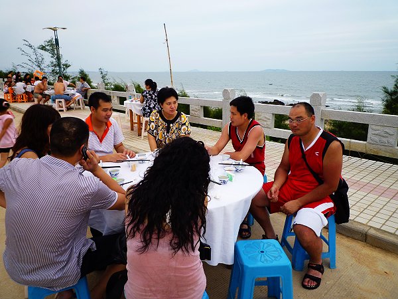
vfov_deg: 54.9
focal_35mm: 25
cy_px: 150
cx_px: 199
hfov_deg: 69.4
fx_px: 287
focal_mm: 4.4
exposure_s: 1/50
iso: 80
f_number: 2.8
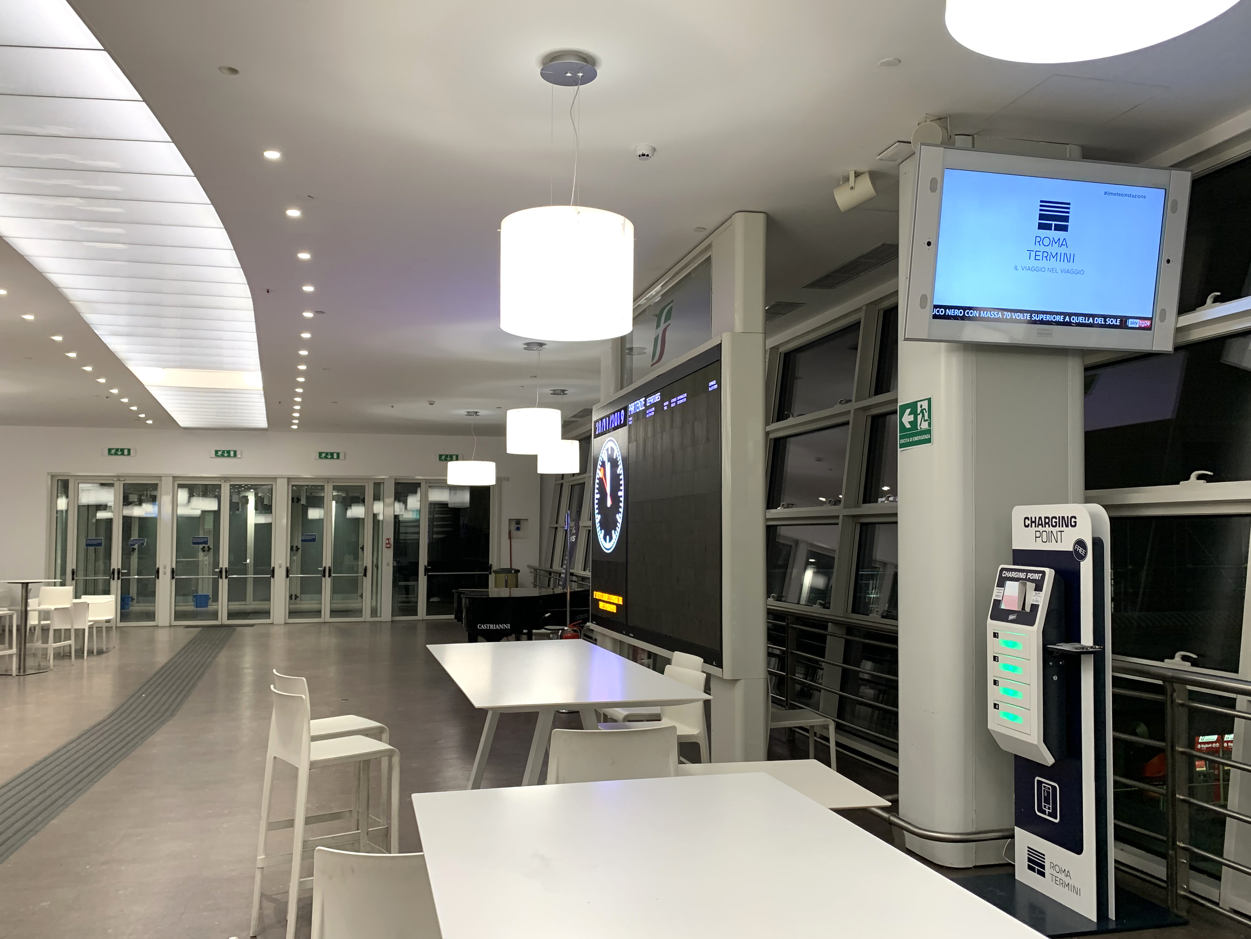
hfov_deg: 67.3
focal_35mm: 26
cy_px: 470
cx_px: 626
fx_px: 940
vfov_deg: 53.1
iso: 160
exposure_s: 1/50
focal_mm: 4.25
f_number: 1.8
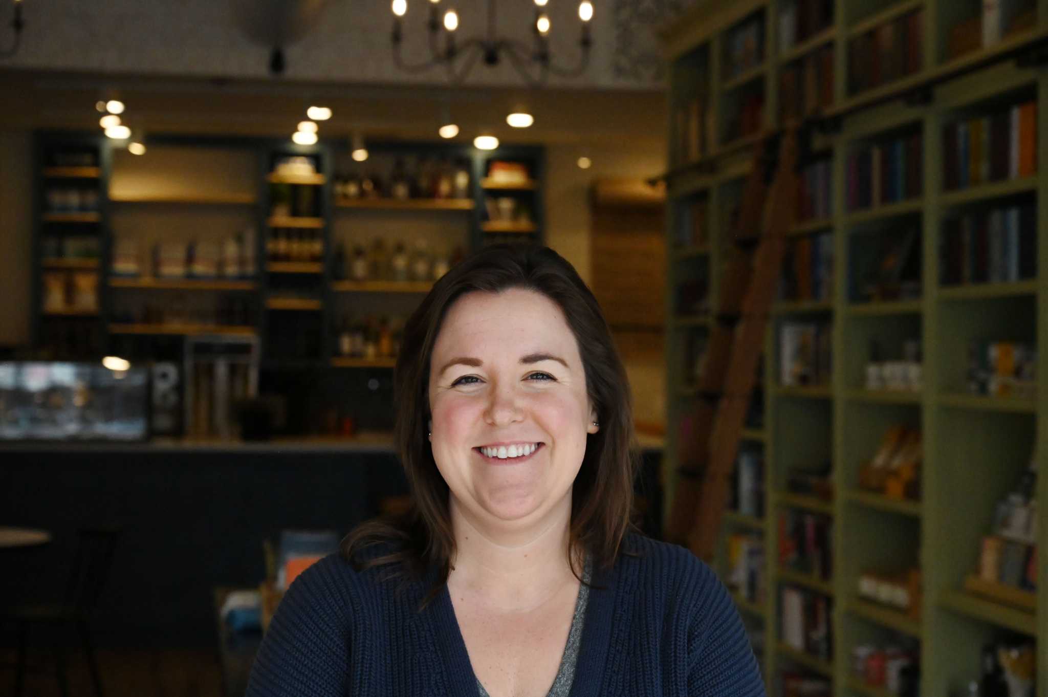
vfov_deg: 20.3
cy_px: 348
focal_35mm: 67
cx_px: 524
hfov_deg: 30.1
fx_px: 1949
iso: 8000
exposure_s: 1/6400
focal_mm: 67
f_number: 5.6
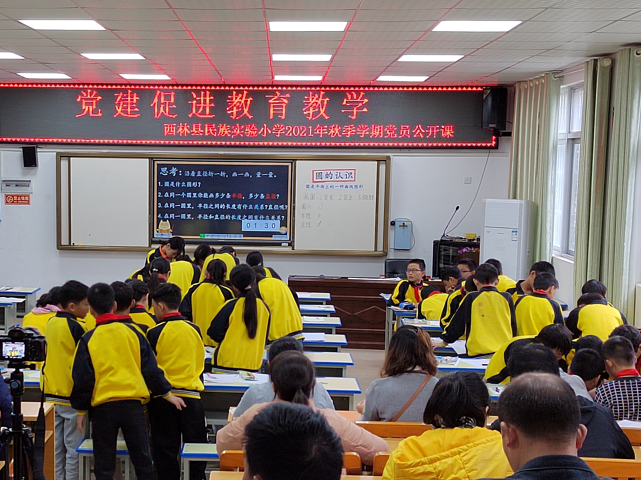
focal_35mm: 58
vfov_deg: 25.2
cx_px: 202
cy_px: 292
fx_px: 1074
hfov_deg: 32.9
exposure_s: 1/100
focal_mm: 5.52
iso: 494
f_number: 1.9
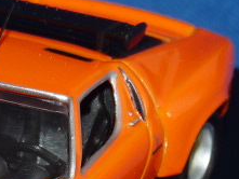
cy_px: 192
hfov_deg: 3.3
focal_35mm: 599
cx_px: -48
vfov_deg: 2.5
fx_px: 4138
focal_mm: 20.8
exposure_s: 1/40
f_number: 3.6
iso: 100
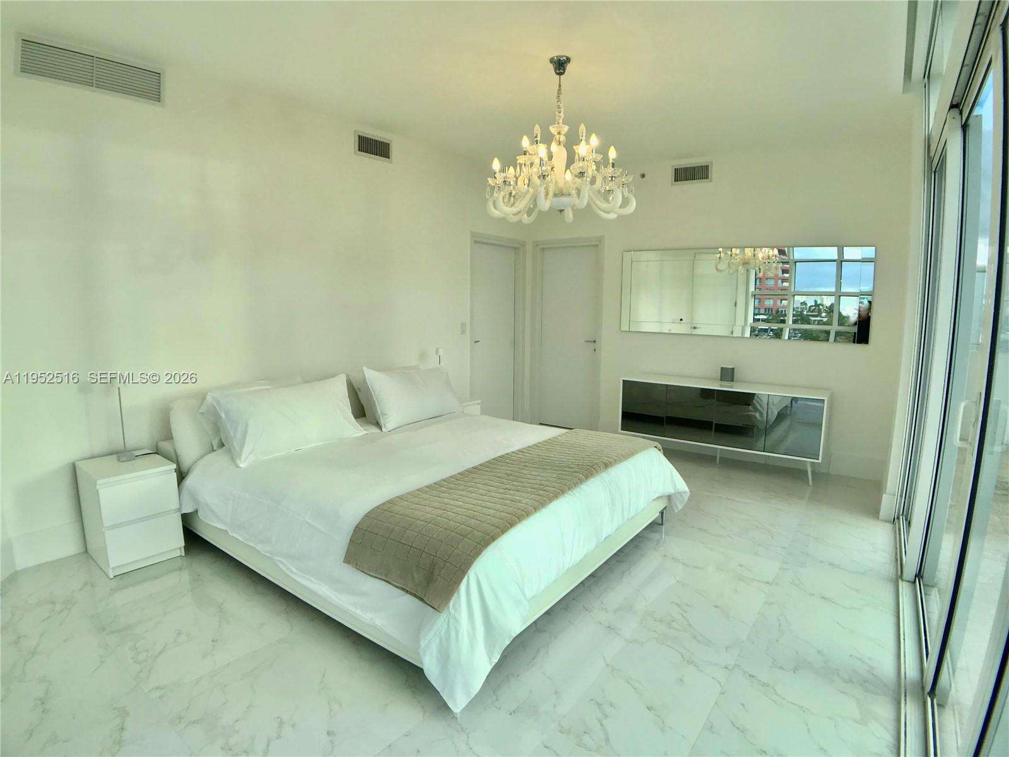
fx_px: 816
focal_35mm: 28
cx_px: 504
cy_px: 378
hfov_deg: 63.4
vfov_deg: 49.7
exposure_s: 1/125
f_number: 1.8
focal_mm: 3.99
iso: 20
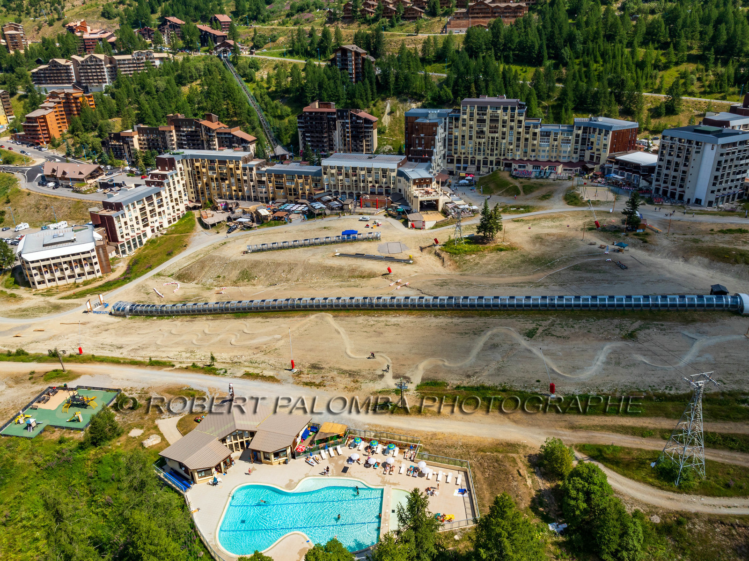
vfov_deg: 56.8
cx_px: 374
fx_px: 519
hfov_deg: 71.6
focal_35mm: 24
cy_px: 280
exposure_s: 1/160
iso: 100
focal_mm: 12.3
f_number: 11
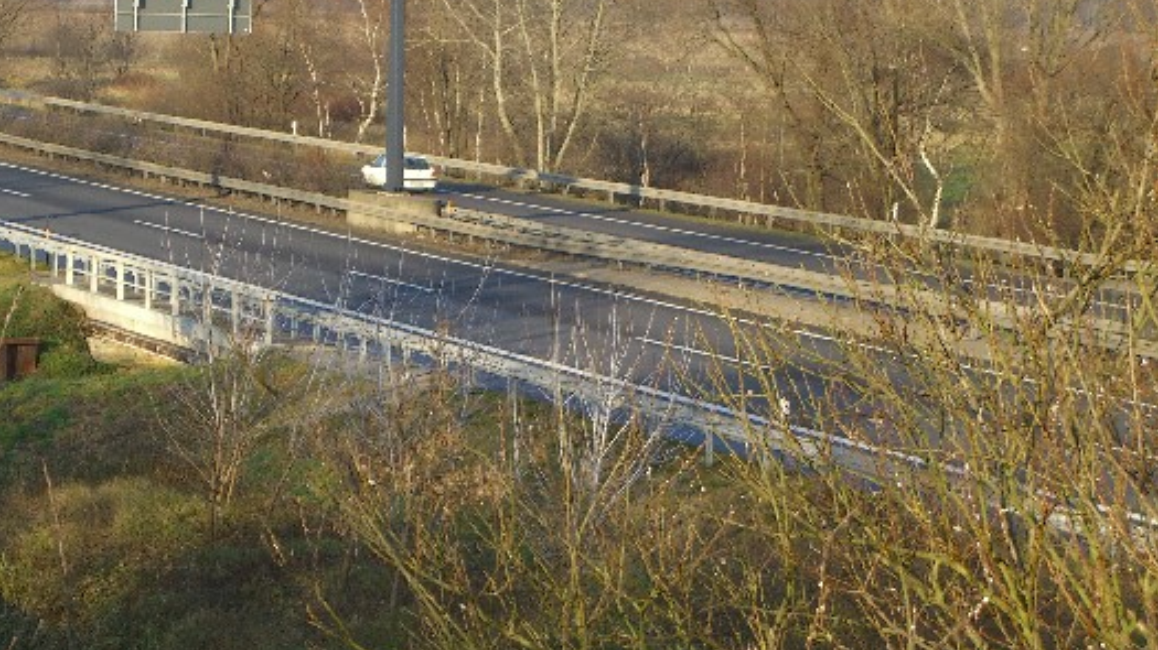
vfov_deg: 8.8
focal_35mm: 138
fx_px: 4236
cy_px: 343
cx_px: 526
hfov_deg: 15.6
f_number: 5.1
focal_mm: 23.7
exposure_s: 1/160
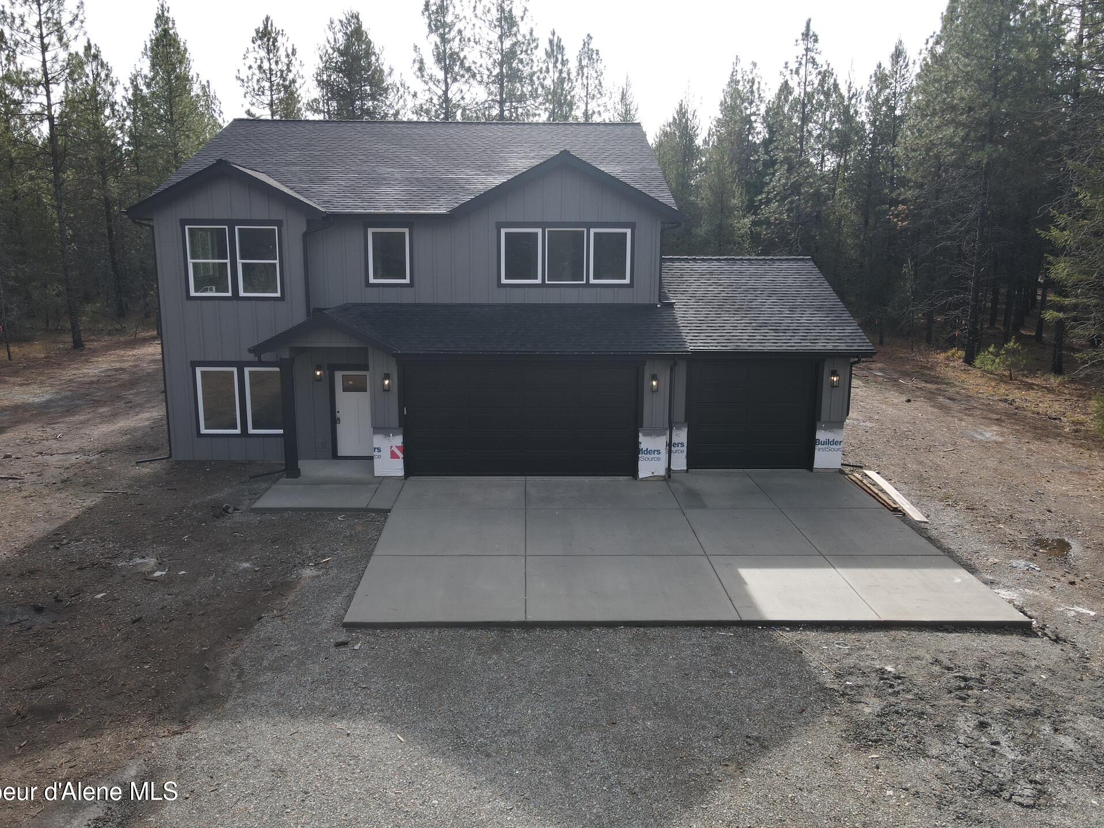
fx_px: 797
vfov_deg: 54.9
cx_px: 543
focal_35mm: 25
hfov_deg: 69.4
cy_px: 400
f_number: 2.8
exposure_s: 1/400
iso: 110
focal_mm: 4.5
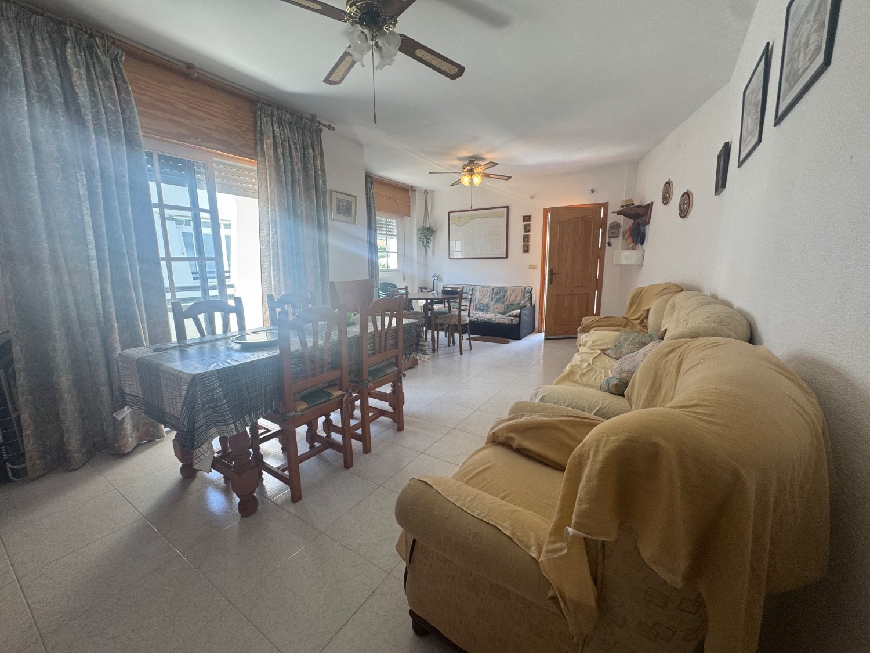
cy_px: 326
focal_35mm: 14
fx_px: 352
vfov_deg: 85.7
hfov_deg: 102.1
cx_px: 435
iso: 100
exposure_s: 1/100
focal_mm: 2.22
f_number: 2.2
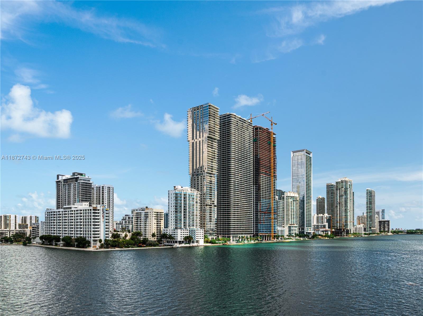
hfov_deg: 71.6
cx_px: 212
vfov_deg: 56.7
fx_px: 293
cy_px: 158
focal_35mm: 24
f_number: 2.8
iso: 150
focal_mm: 12.29
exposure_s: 1/4000
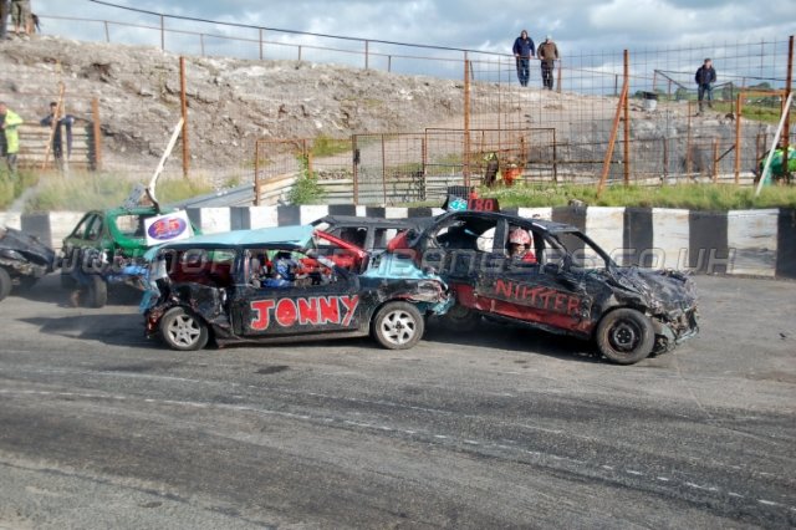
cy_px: 265
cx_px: 398
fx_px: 1028
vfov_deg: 28.9
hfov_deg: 42.3
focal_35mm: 46
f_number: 4.5
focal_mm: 31
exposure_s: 1/1000
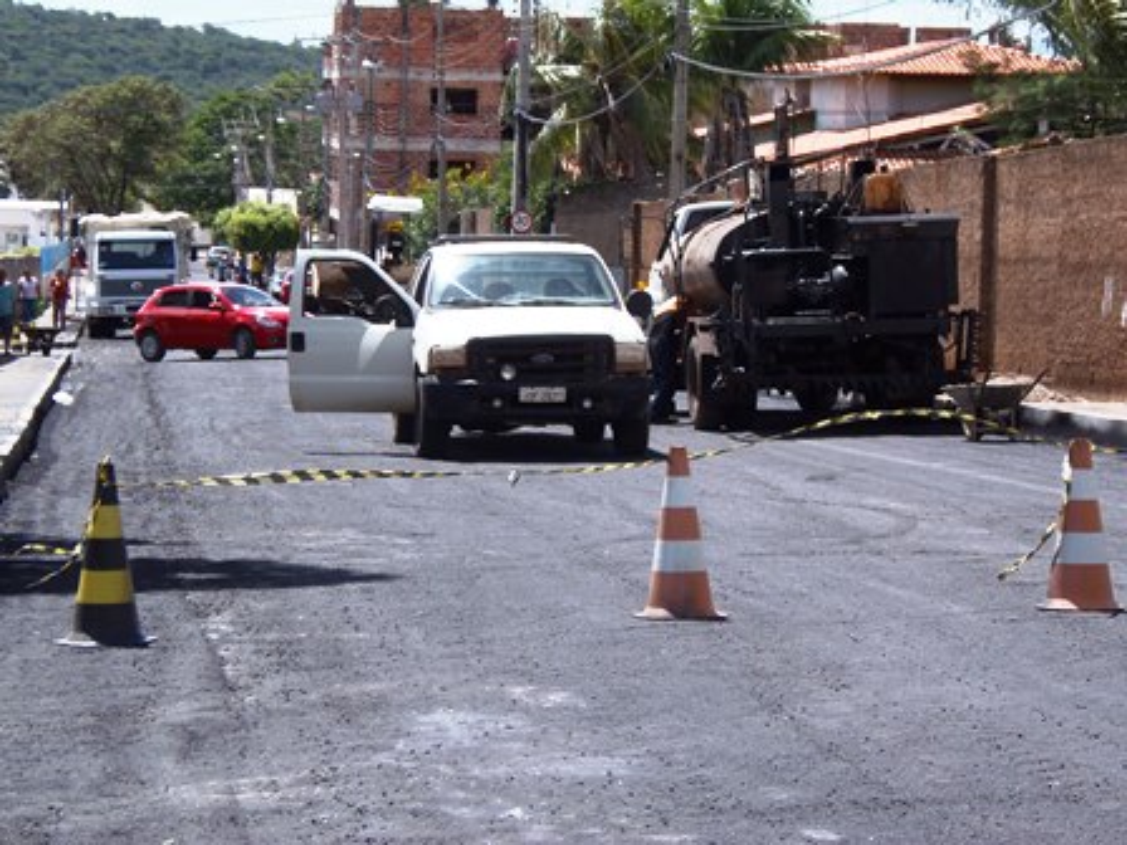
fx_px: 3777
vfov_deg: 12.8
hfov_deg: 17.0
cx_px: 564
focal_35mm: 116
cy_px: 422
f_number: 4.5
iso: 64
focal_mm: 21.4
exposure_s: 1/500
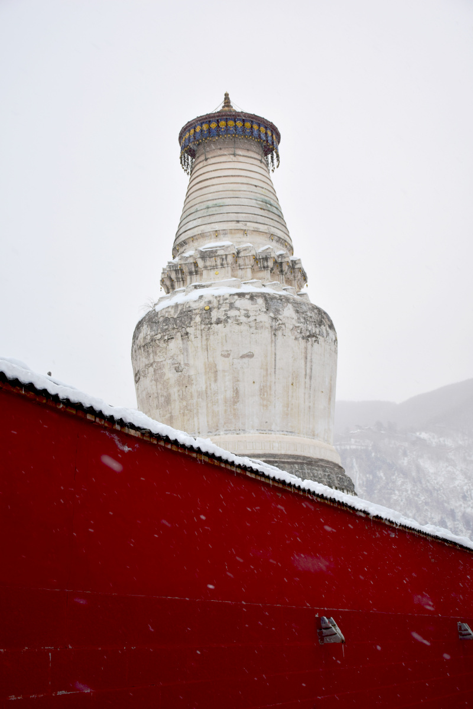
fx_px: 946
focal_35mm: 48
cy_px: 354
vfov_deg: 41.1
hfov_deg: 28.1
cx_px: 236
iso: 100
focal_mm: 32
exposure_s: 1/100
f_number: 5
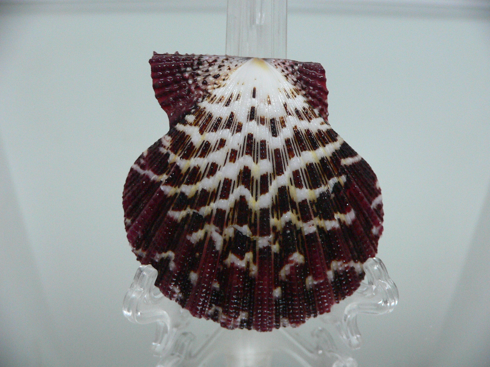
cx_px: 245
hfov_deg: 52.6
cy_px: 184
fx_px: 495
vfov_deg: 40.7
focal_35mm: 35
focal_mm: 4.6
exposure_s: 1/50
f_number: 2.8
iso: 200
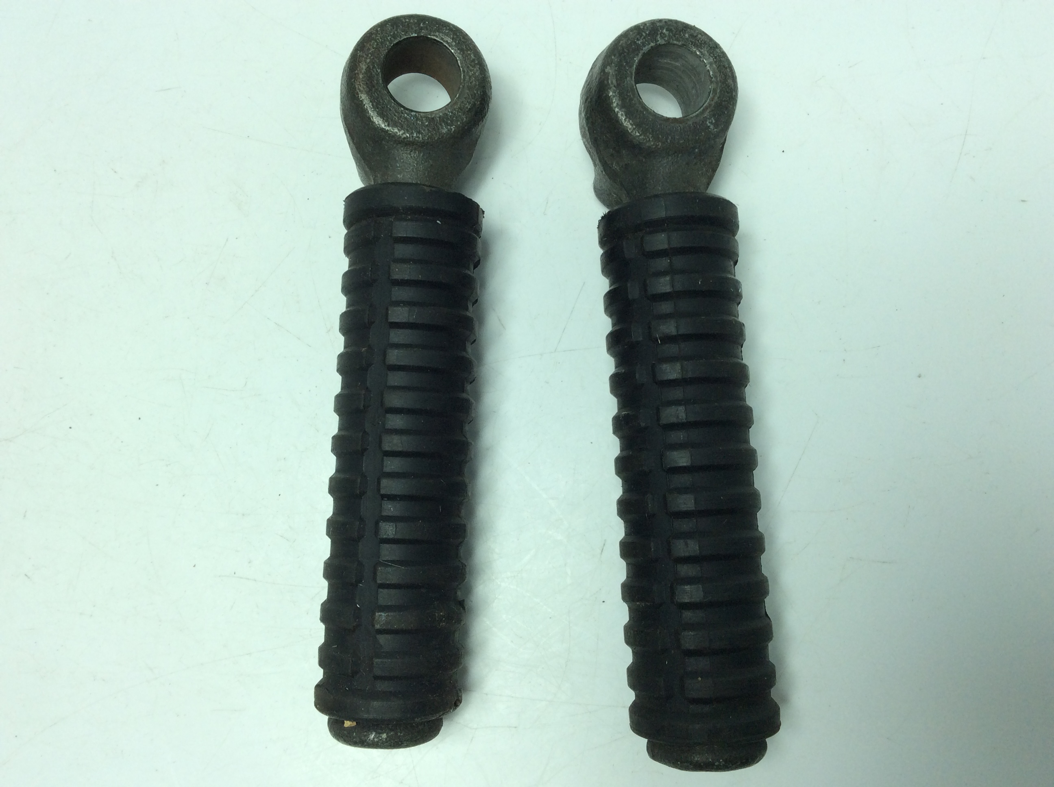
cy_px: 394
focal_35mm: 32
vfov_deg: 44.1
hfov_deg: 56.9
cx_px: 527
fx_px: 973
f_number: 2.4
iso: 32
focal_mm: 3.3
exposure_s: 1/420
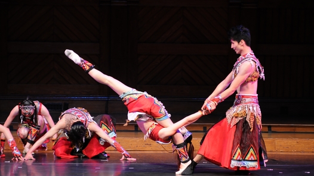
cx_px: 159
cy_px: 101
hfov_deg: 13.1
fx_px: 1366
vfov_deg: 7.4
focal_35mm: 164
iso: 800
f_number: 2.8
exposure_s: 1/80
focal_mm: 100
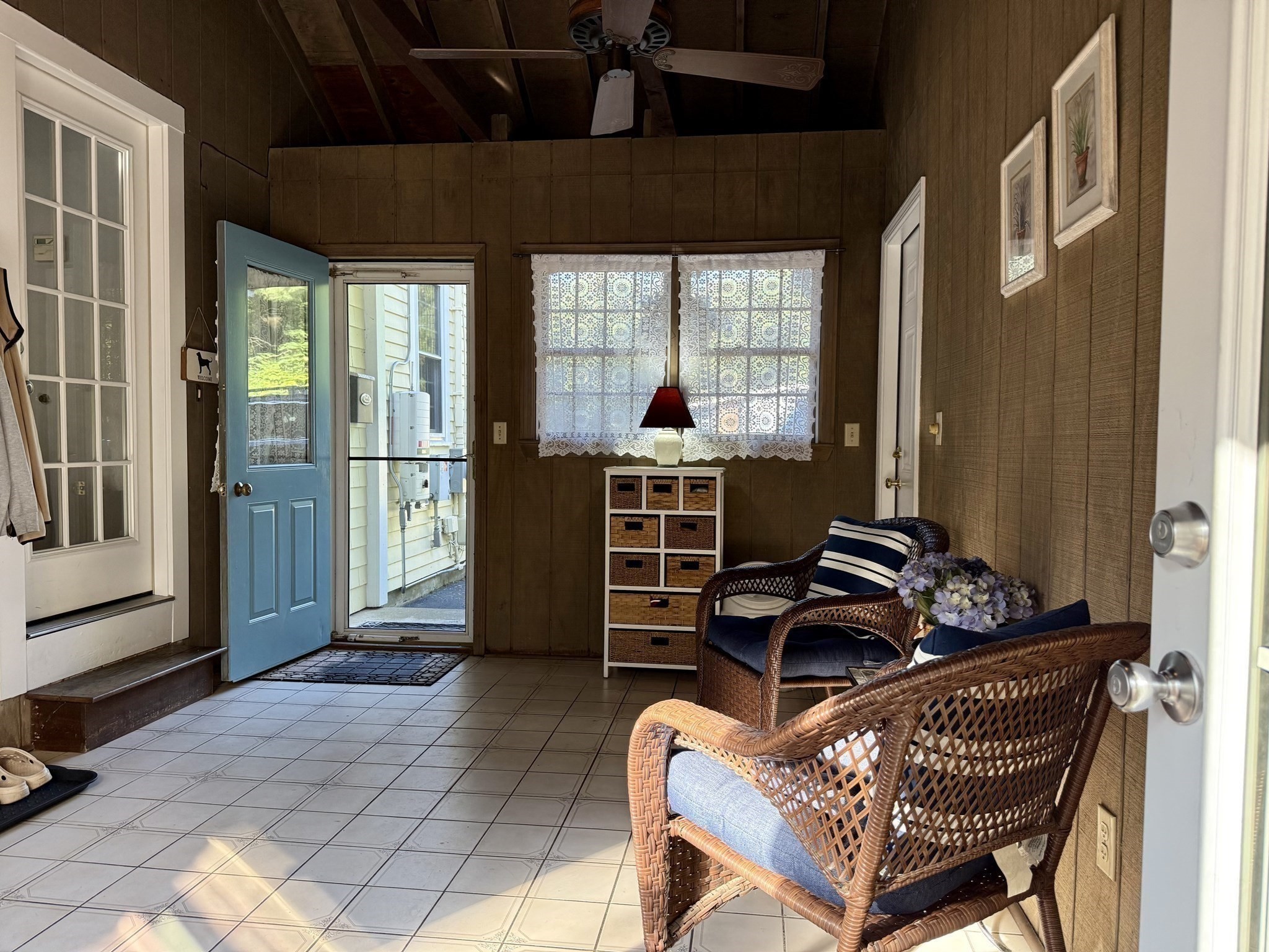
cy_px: 476
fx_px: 880
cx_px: 634
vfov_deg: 56.8
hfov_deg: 71.6
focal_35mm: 24
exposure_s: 1/121
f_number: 1.78
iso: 200
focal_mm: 6.76
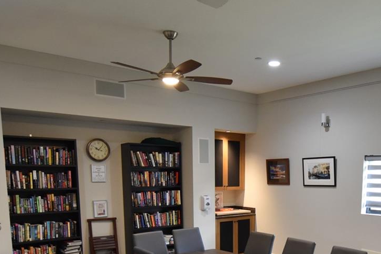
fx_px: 349
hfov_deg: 55.9
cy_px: 227
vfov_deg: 37.5
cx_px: 257
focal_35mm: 33
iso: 1100
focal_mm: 10
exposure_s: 1/60
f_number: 3.5
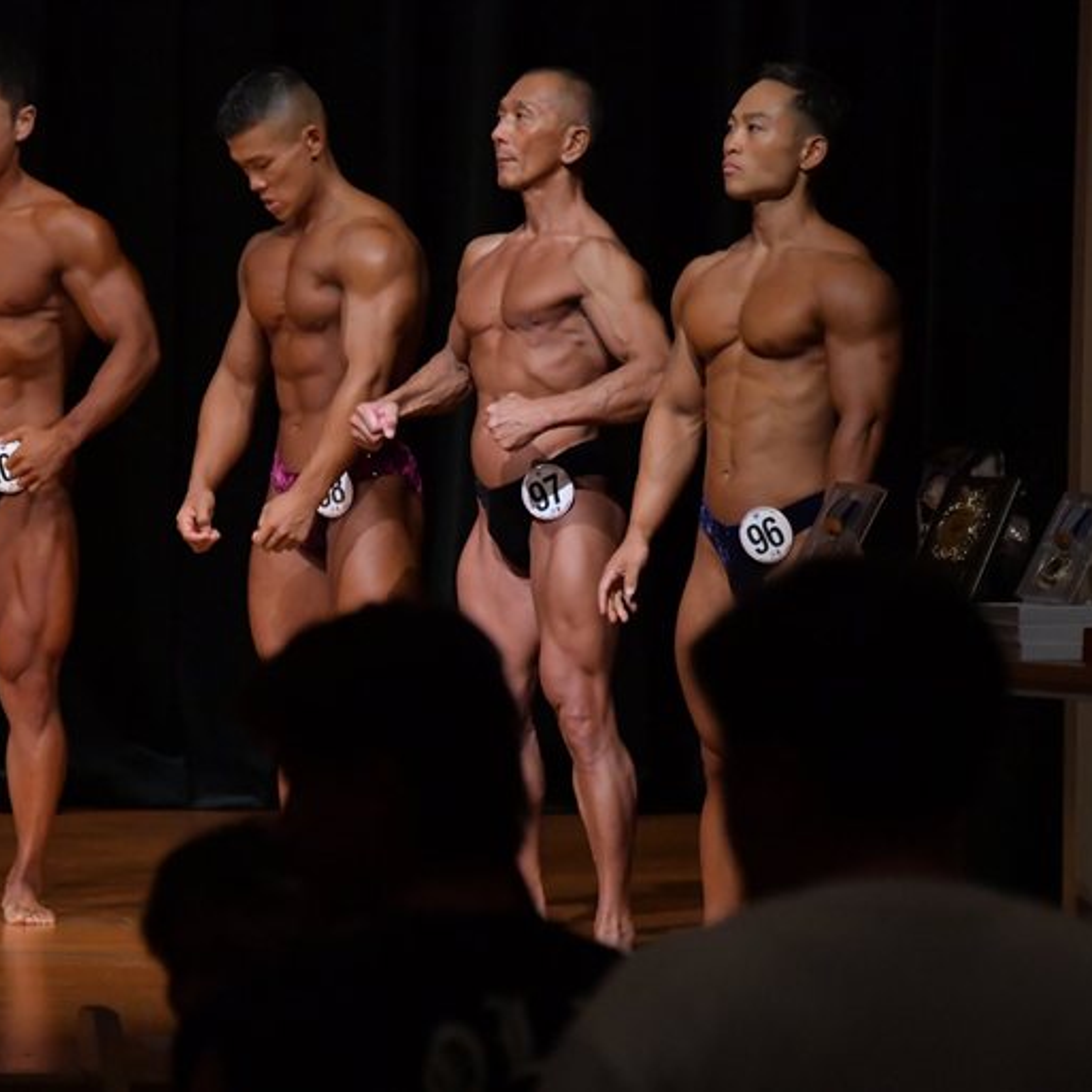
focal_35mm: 366
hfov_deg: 4.8
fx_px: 13063
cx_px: 293
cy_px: 547
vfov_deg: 4.8
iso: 5000
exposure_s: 1/400
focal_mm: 190
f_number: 5.6
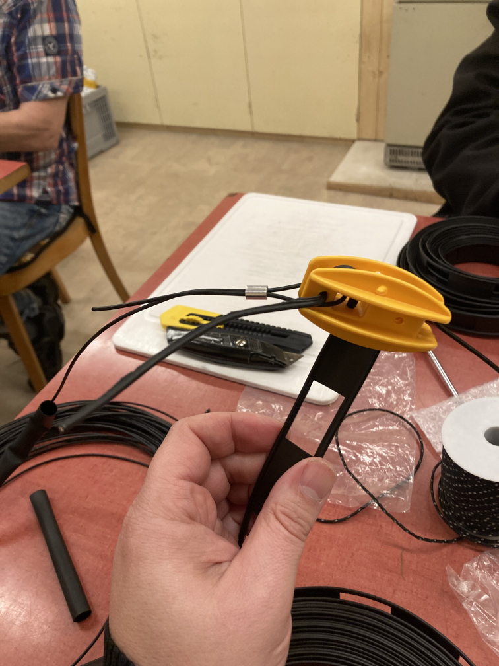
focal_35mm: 28
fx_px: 538
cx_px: 250
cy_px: 333
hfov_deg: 49.7
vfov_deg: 63.4
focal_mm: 3.99
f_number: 1.8
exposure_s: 1/50
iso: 160
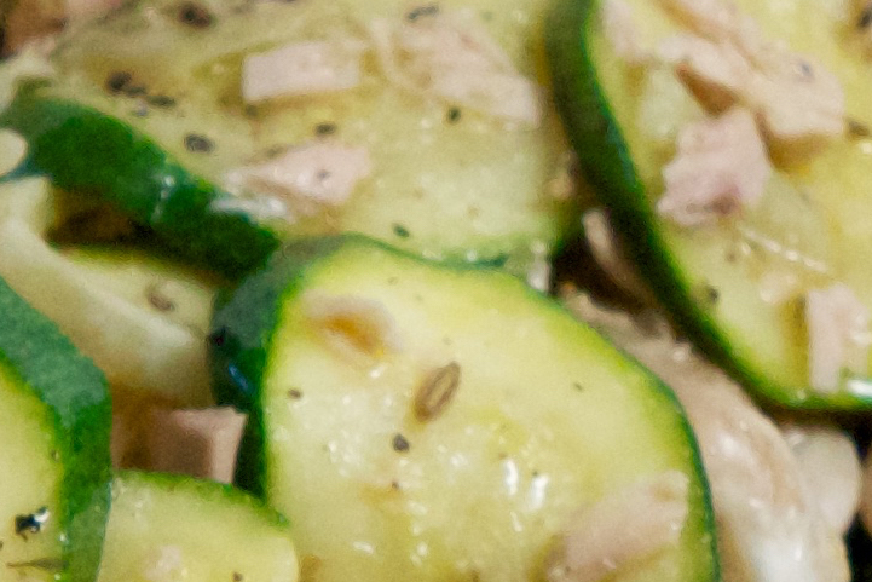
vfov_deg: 3.0
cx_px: 161
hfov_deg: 4.5
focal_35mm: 458
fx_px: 11105
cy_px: 580
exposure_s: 1/125
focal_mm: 45
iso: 1600
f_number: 5
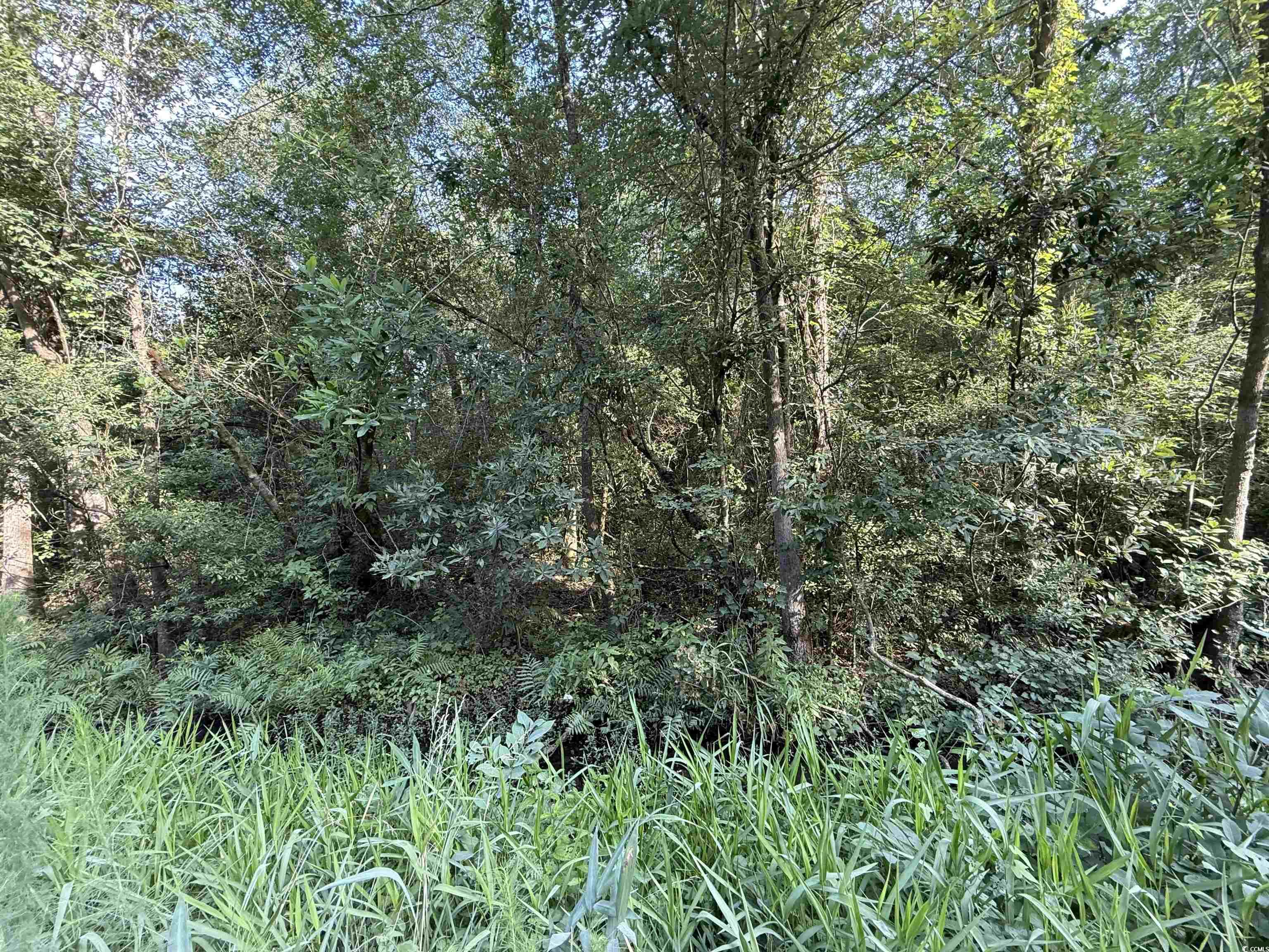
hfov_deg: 102.1
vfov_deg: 85.7
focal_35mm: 14
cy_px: 476
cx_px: 634
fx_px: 513
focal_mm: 2.22
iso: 200
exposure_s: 1/99
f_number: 2.2
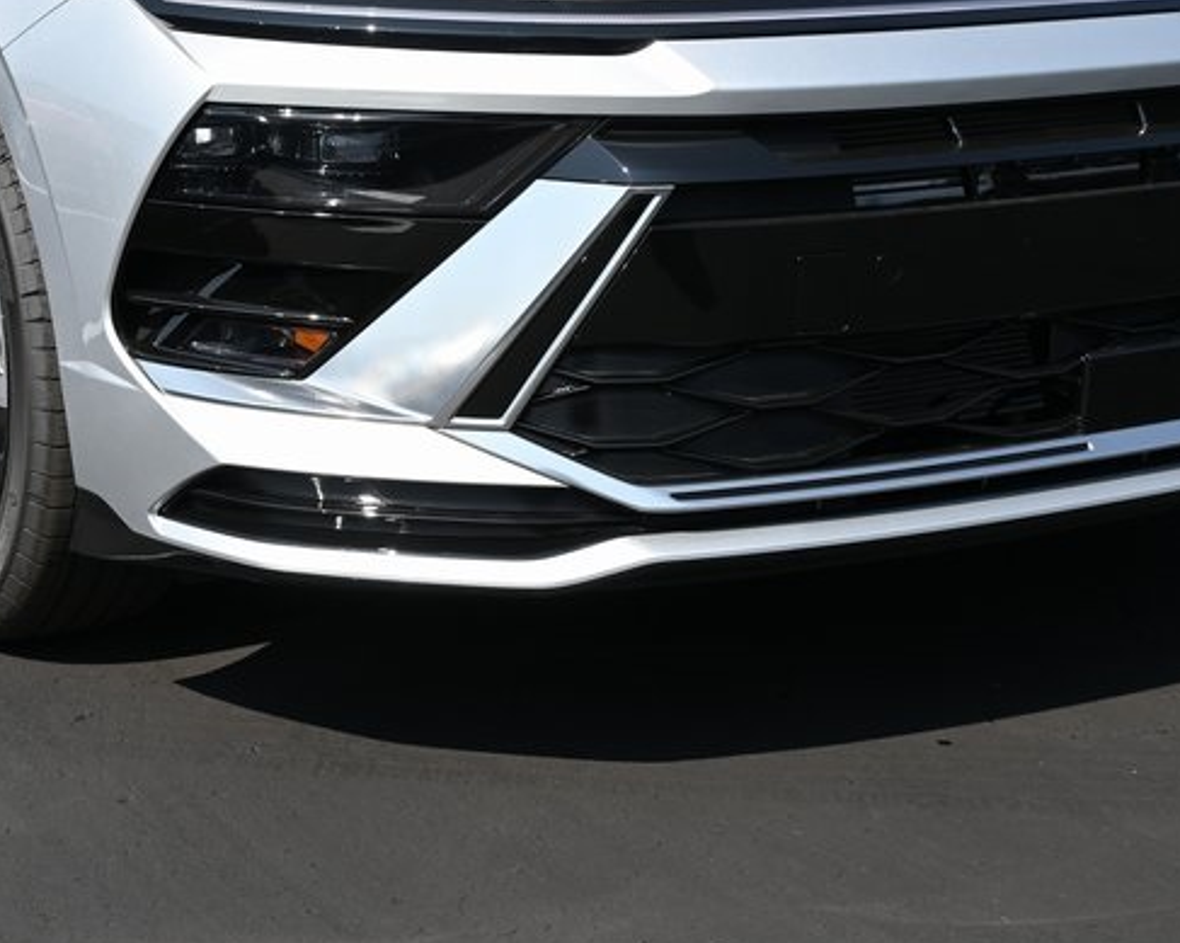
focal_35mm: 77
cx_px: 380
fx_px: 2687
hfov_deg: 24.6
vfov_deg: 19.6
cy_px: 135
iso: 100
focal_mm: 26
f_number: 6.3
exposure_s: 1/320
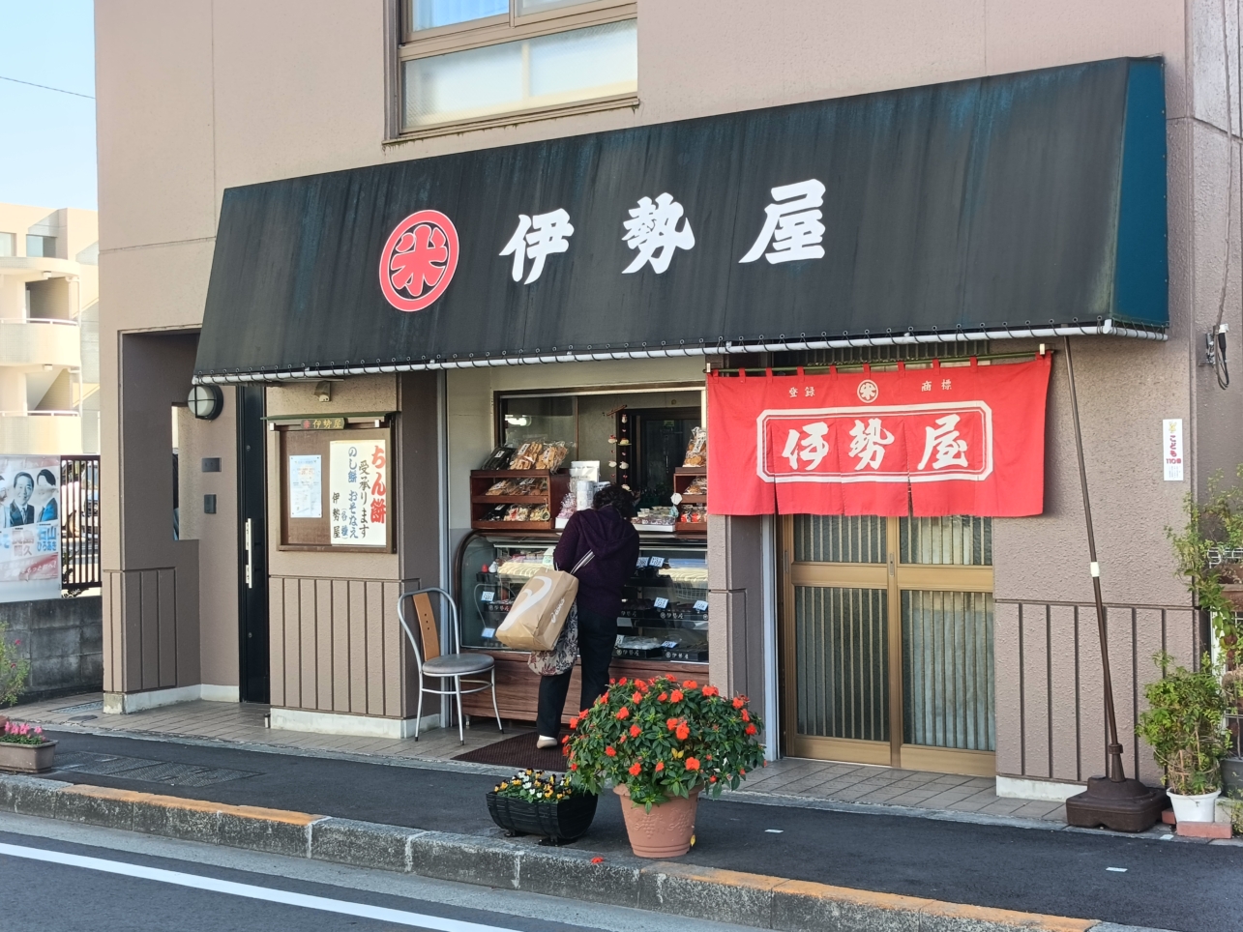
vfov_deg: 29.1
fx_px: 1796
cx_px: 622
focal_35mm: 50
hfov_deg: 38.2
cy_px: 466
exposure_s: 1/100
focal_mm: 4.7
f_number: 1.7
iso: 100
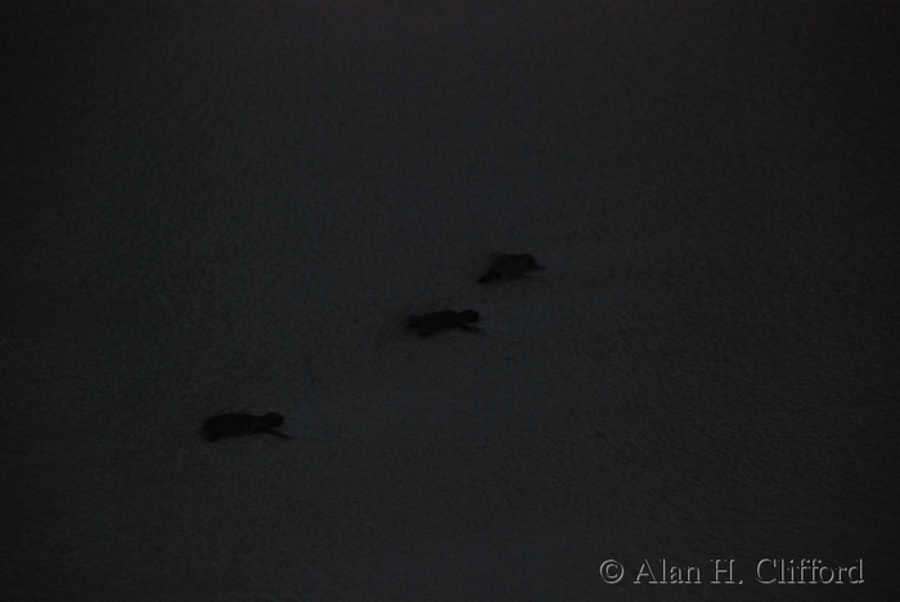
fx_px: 5067
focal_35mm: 202
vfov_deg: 6.8
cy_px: 301
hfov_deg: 10.2
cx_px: 450
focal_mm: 135
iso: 1600
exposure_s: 1/200
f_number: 5.6
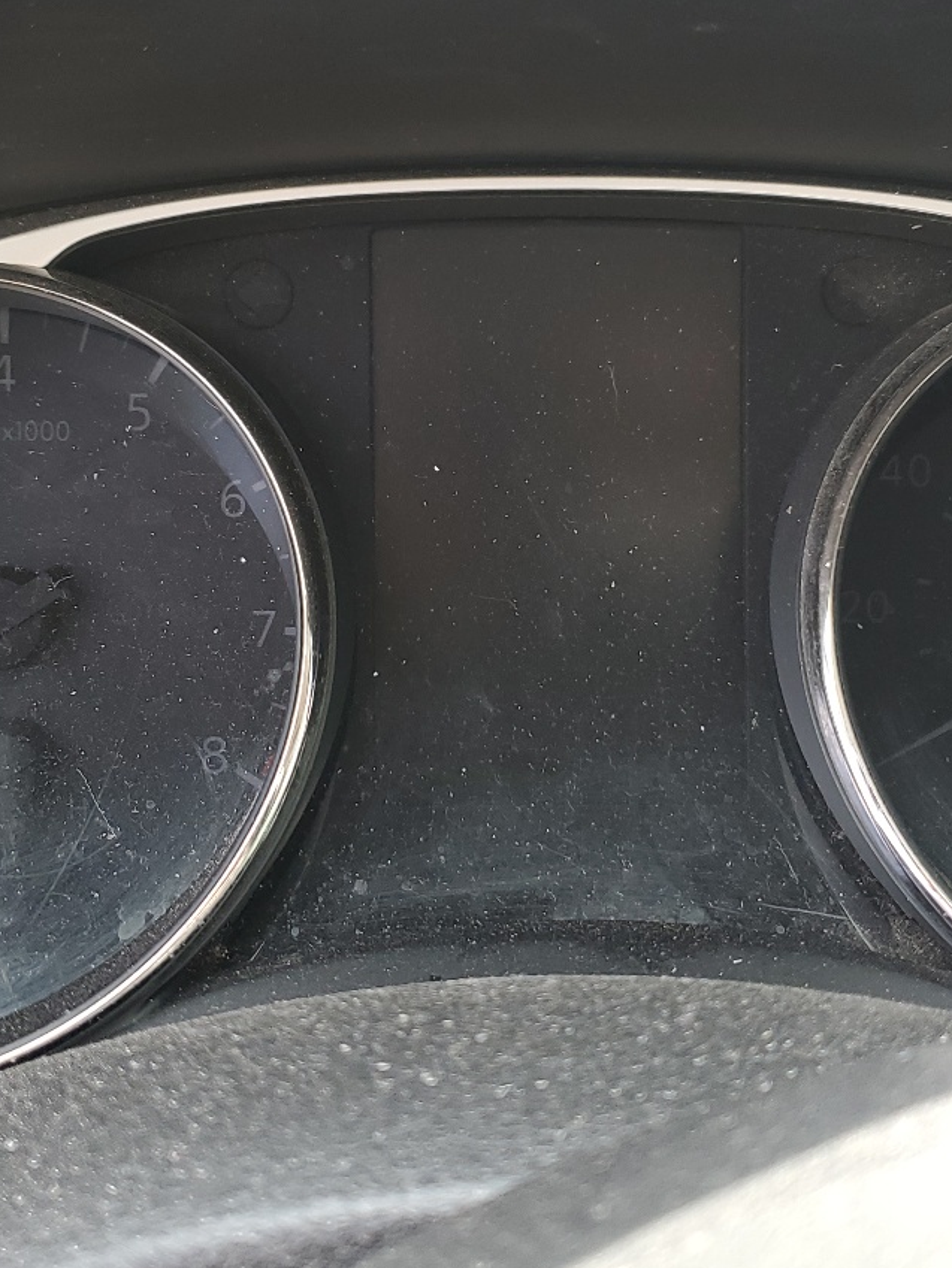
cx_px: 517
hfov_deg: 29.7
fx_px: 1796
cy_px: 526
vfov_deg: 38.8
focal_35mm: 49
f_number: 1.5
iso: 56
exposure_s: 1/120
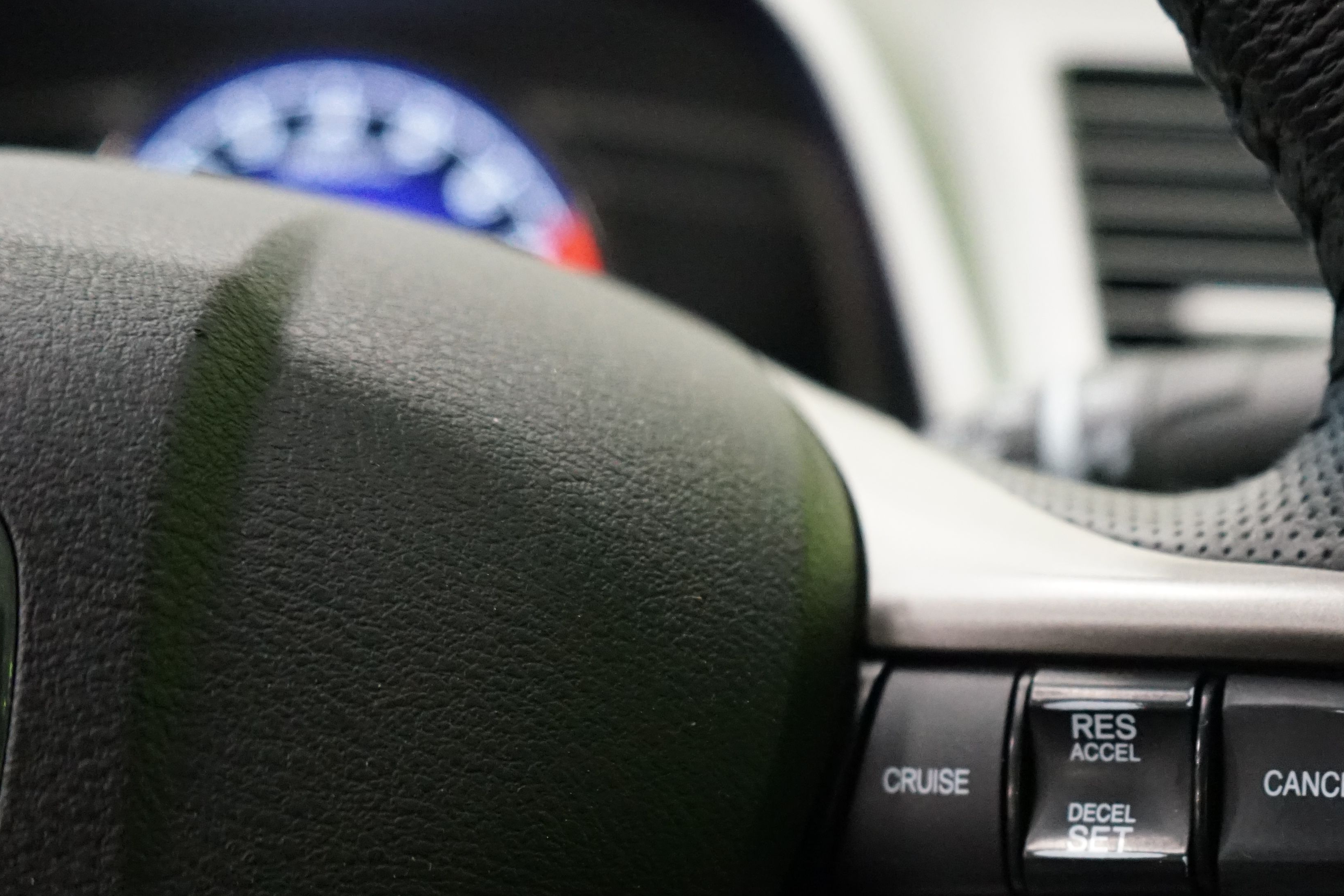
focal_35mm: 51
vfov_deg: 25.8
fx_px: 1904
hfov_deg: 38.3
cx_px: 941
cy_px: 776
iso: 5000
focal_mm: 28
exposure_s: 1/160
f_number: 3.5
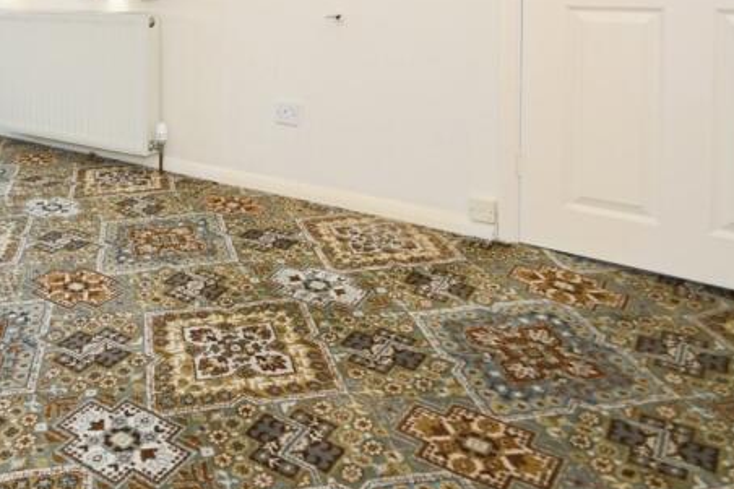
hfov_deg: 46.6
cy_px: -2
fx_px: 693
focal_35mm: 34
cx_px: -2
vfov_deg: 35.1
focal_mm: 10
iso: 400
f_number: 8
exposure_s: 1/60
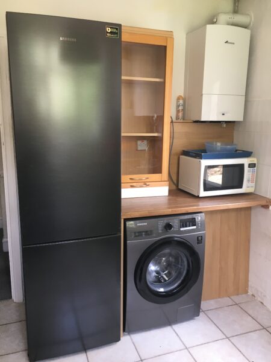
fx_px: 303
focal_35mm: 29
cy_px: 181
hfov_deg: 48.2
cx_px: 136
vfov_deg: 61.7
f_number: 2.2
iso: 40
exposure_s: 1/33
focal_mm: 4.15
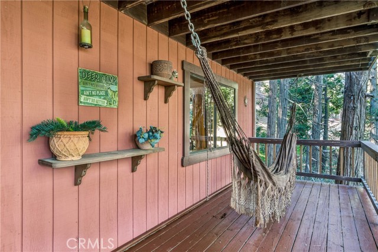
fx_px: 219
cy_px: 126
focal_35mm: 21
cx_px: 189
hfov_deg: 81.5
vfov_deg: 59.7
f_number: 22
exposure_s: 5
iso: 100
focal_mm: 20.9
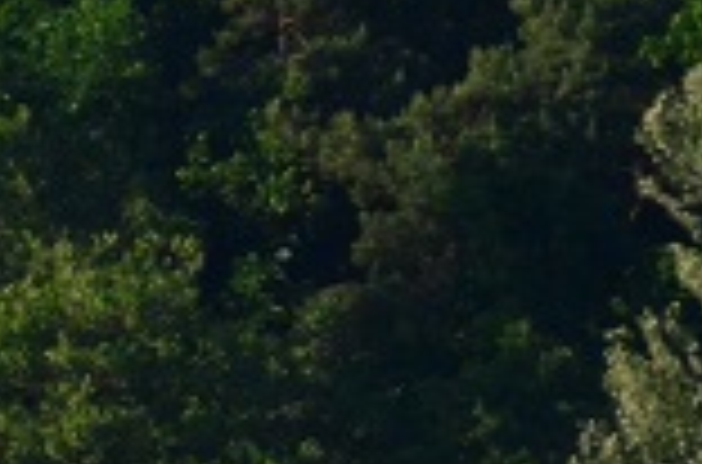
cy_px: 1288
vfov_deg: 0.5
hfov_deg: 0.8
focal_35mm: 2600
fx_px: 50547
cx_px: -1035
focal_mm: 270
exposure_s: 1/6400
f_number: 5.6
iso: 2000
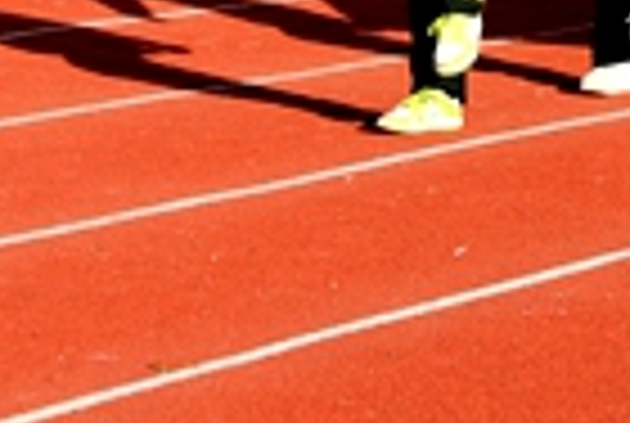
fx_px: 4998
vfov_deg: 4.7
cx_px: 1138
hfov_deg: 7.0
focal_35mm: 285
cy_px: -502
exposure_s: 1/125
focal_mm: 50
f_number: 9
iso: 64
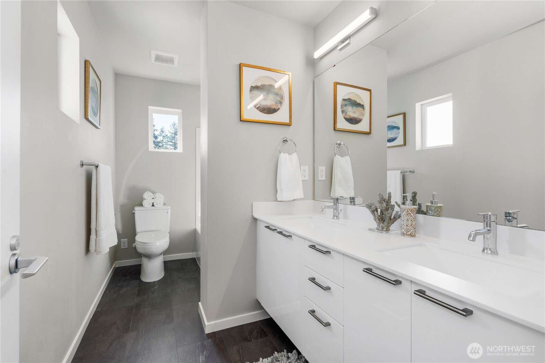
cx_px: 272
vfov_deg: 73.7
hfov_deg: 96.7
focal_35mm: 16
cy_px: 182
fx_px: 242
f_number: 9
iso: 800
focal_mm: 16
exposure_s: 1/40
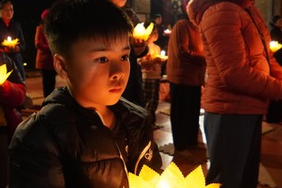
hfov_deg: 39.4
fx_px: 392
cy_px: 85
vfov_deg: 27.0
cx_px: 113
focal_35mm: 50
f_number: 2.8
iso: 3200
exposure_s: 1/60
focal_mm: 16
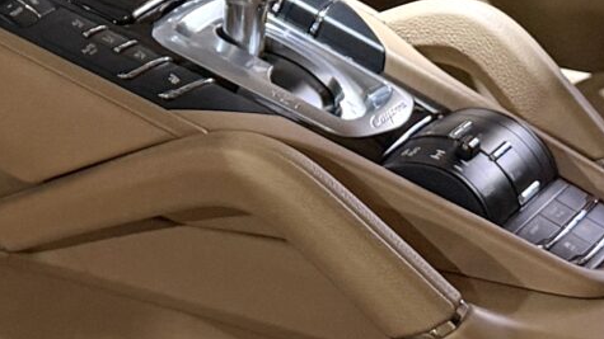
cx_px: -123
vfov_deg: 8.5
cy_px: -107
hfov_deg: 14.7
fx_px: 2258
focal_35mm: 141
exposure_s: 1/50
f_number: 1.78
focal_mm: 6.76
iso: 400
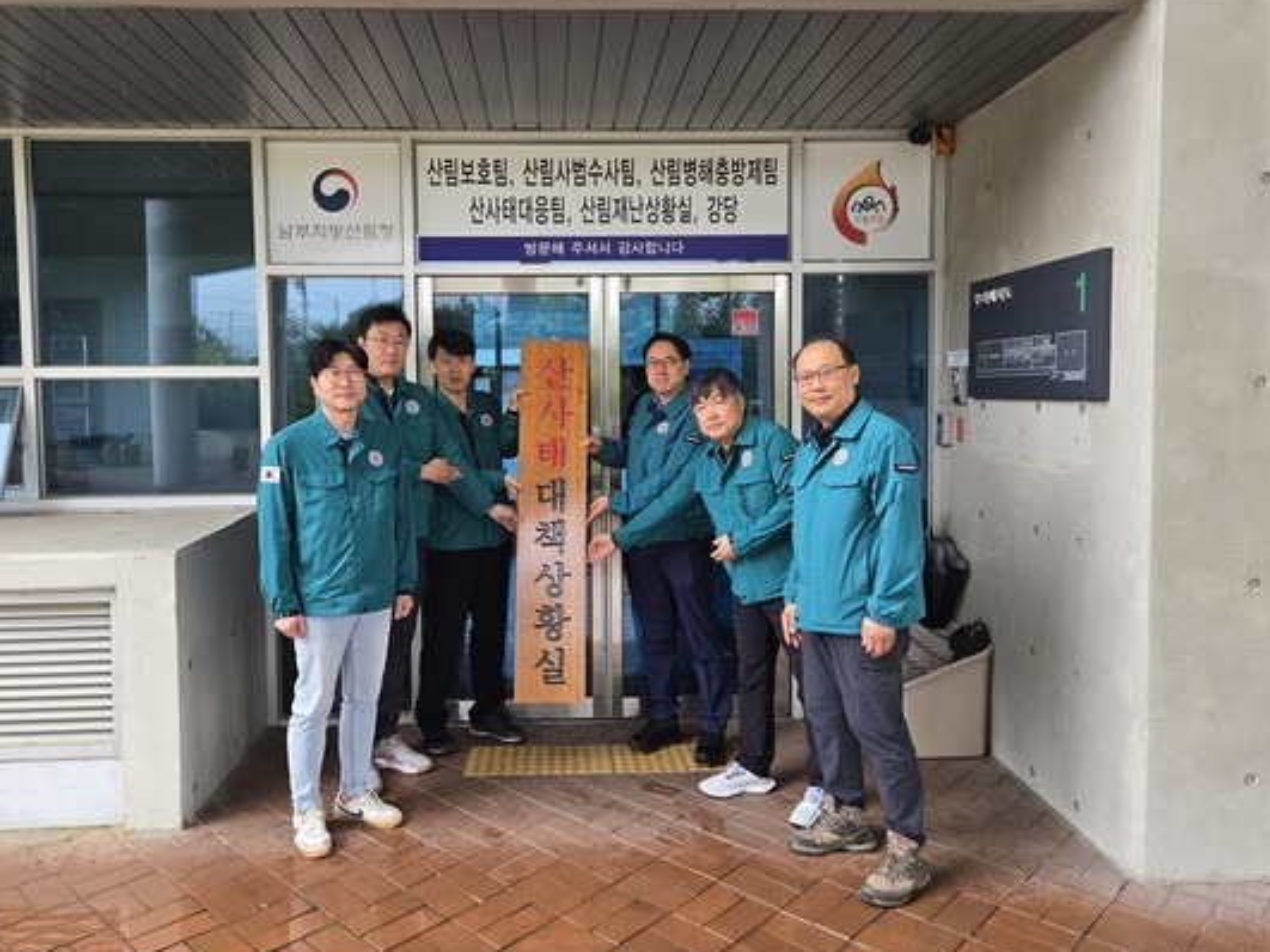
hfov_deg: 67.2
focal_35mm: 26
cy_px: 447
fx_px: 954
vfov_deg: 53.0
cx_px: 584
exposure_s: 1/180
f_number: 1.8
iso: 125
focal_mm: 5.4
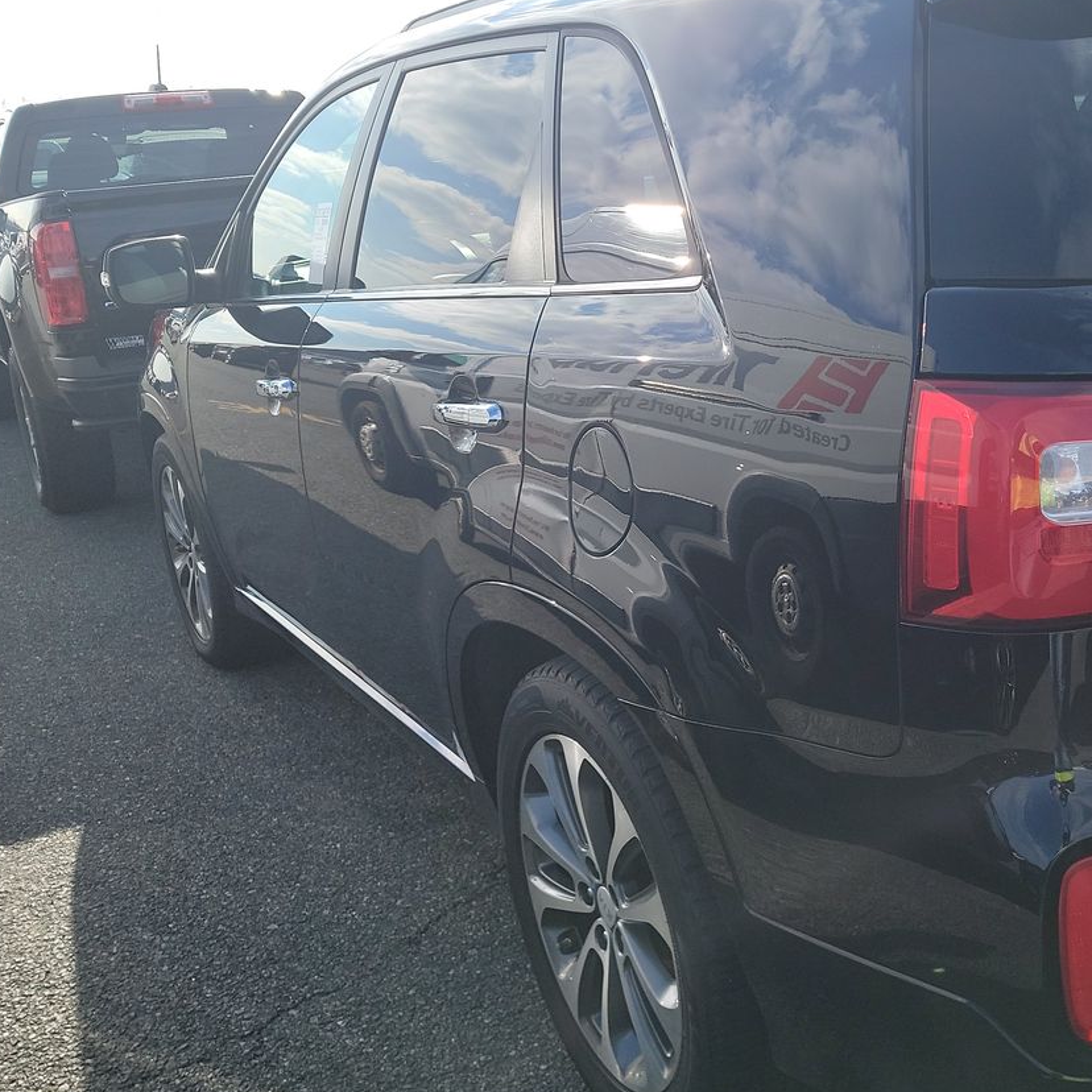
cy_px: 502
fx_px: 1463
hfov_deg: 39.9
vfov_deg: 40.9
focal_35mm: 41
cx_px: 807
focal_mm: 6.7
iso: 50
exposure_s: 1/646
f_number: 1.8
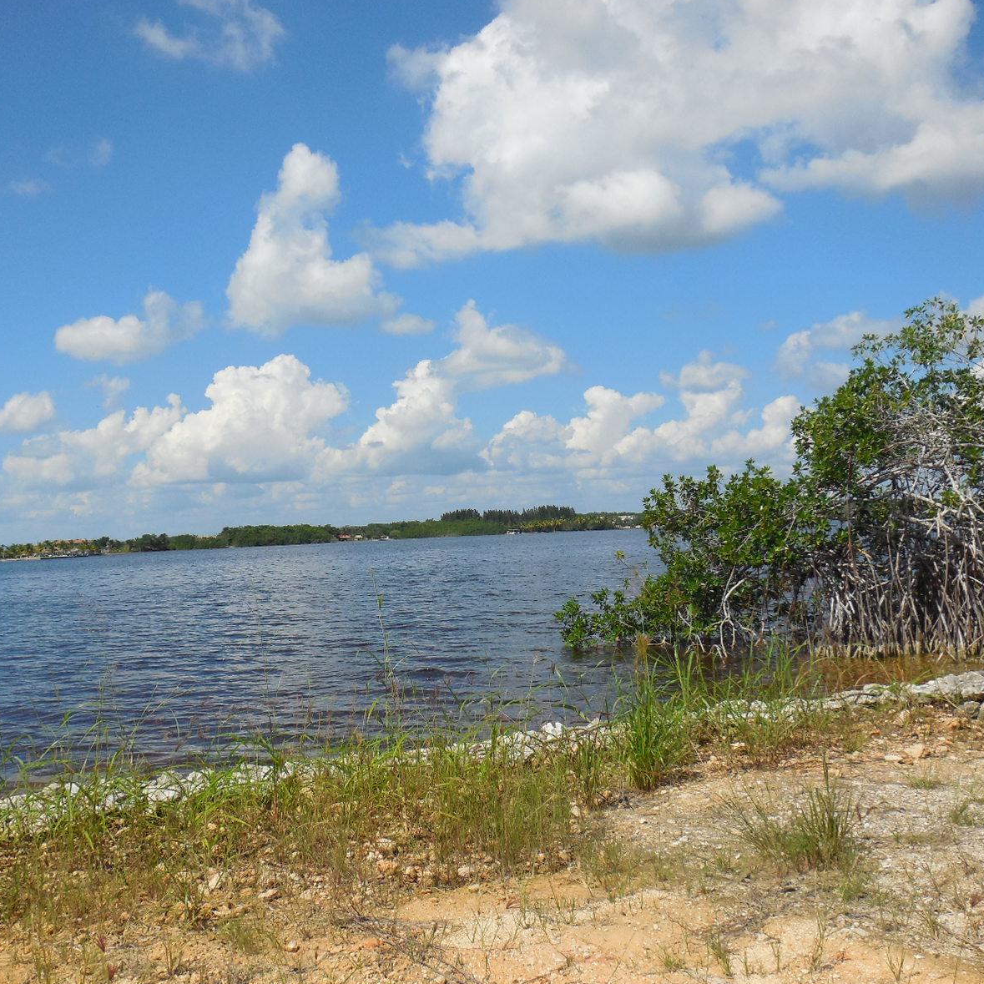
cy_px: 491
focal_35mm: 36
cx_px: 458
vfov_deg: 46.0
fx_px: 1158
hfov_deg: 46.0
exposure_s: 1/640
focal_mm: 5.3
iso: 125
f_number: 6.5
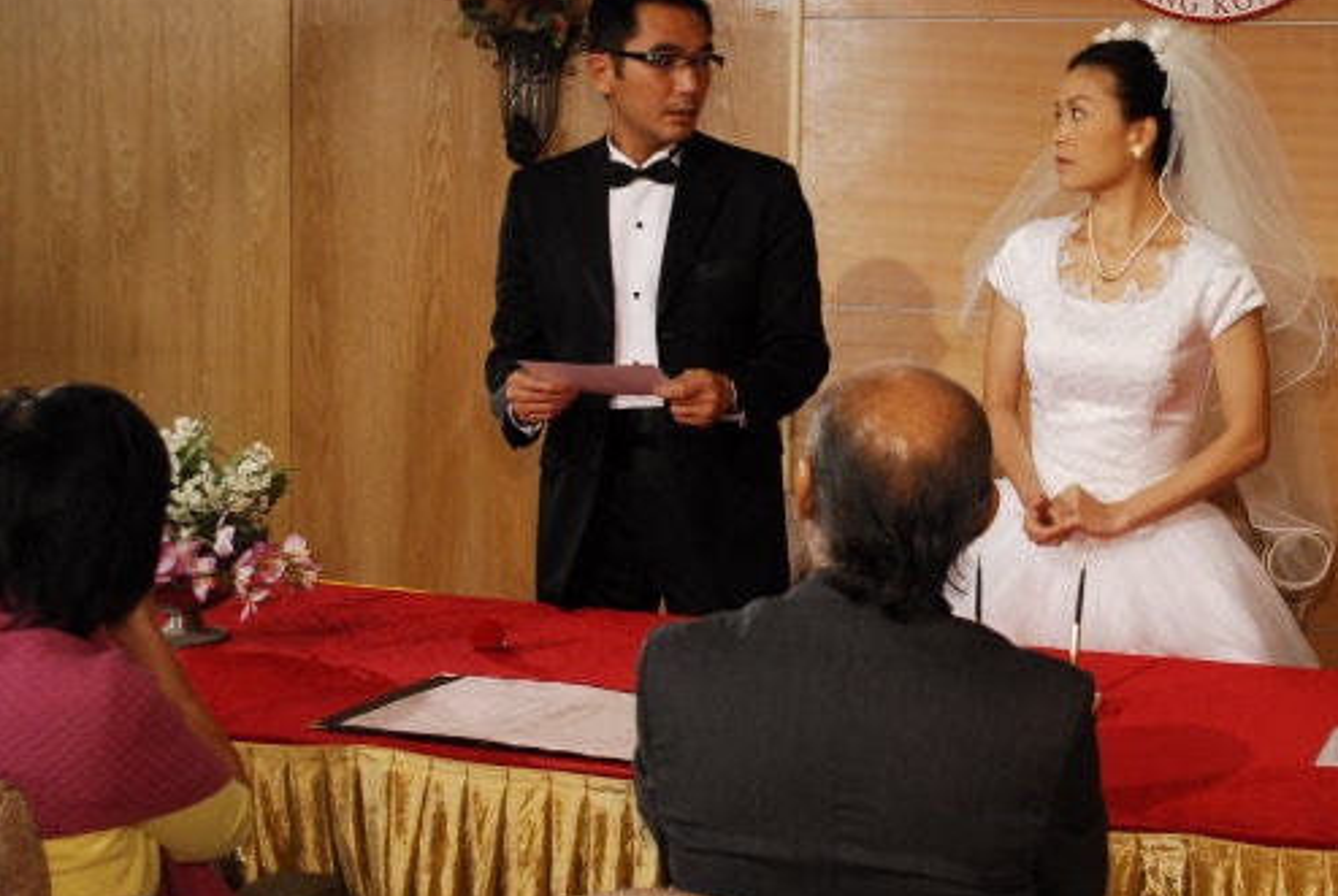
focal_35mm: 59
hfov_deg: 33.3
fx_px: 2196
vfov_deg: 23.0
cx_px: 987
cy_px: 330
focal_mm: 26
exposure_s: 1/40
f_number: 4
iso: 800
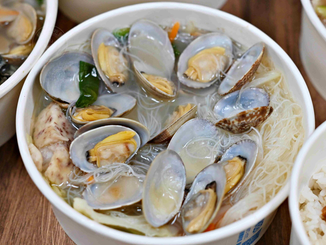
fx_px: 772
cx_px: 155
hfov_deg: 23.8
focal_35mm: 82
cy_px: 122
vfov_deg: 18.0
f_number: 3.2
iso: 450
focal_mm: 50
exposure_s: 1/200
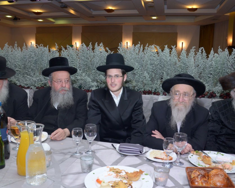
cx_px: 117
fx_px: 216
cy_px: 94
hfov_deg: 57.2
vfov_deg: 47.1
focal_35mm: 31
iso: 800
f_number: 5.6
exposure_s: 1/160
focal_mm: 18
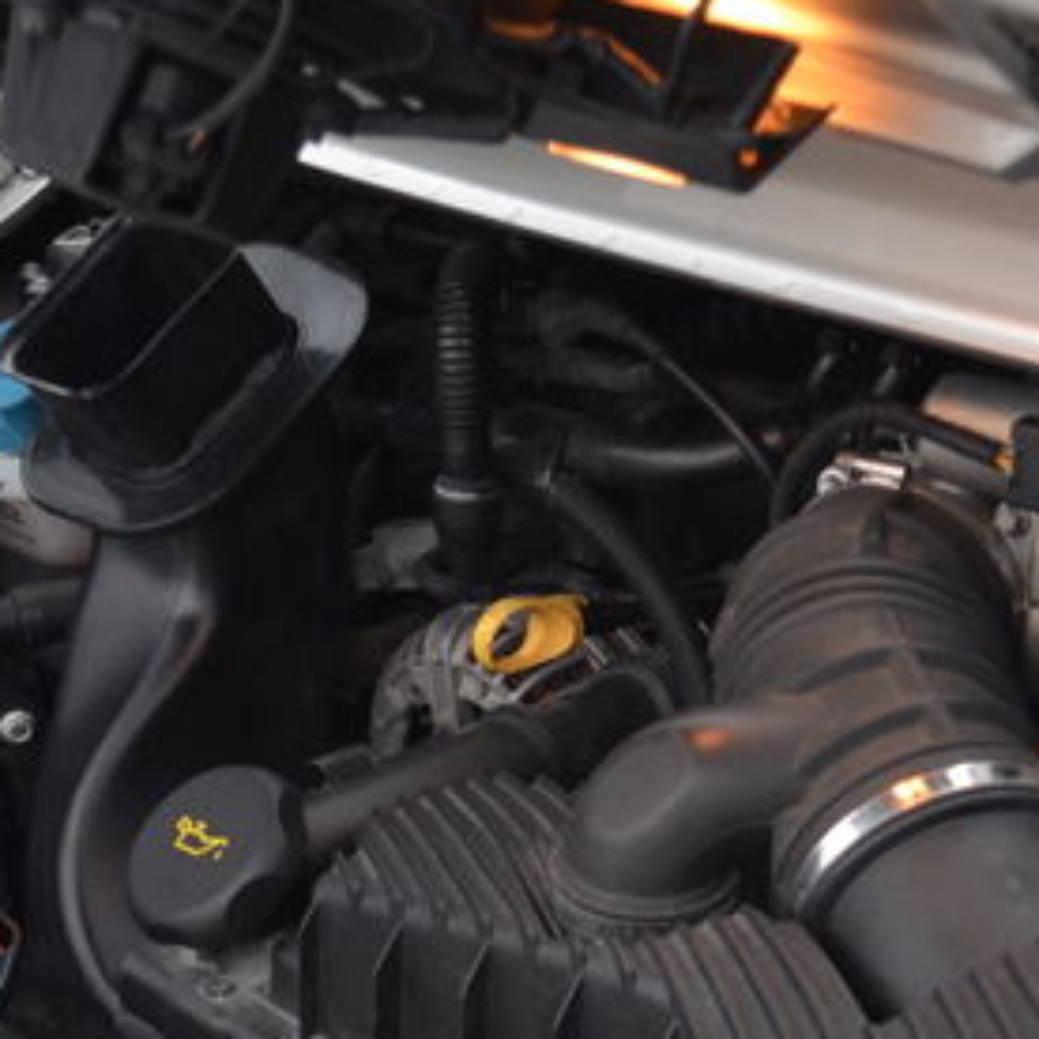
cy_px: 817
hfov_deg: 20.1
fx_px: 2886
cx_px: 855
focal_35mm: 85
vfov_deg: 20.2
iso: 1100
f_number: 4
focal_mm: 24
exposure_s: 1/30
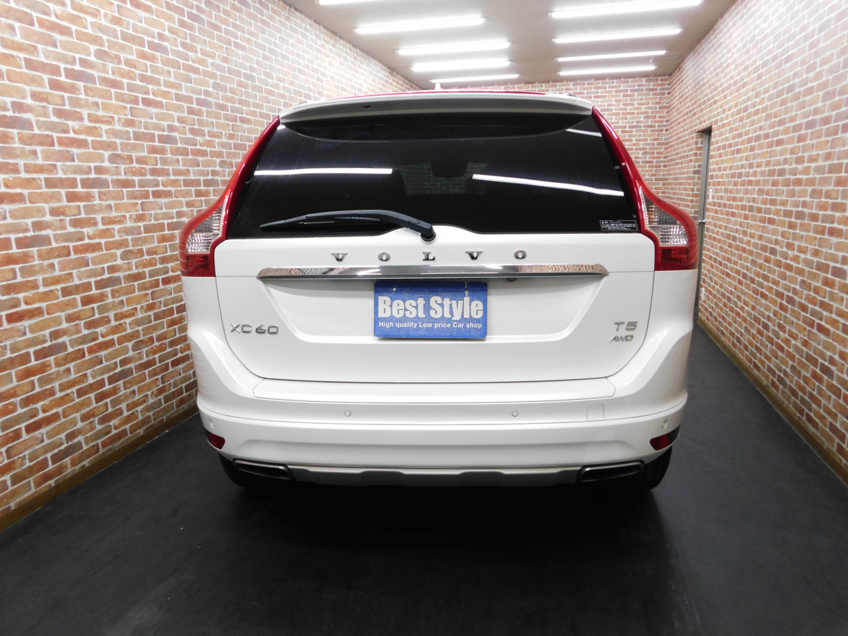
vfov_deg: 56.8
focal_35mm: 24
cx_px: 424
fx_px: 588
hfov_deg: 71.6
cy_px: 318
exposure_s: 1/30
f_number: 3
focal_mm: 4.1
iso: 320
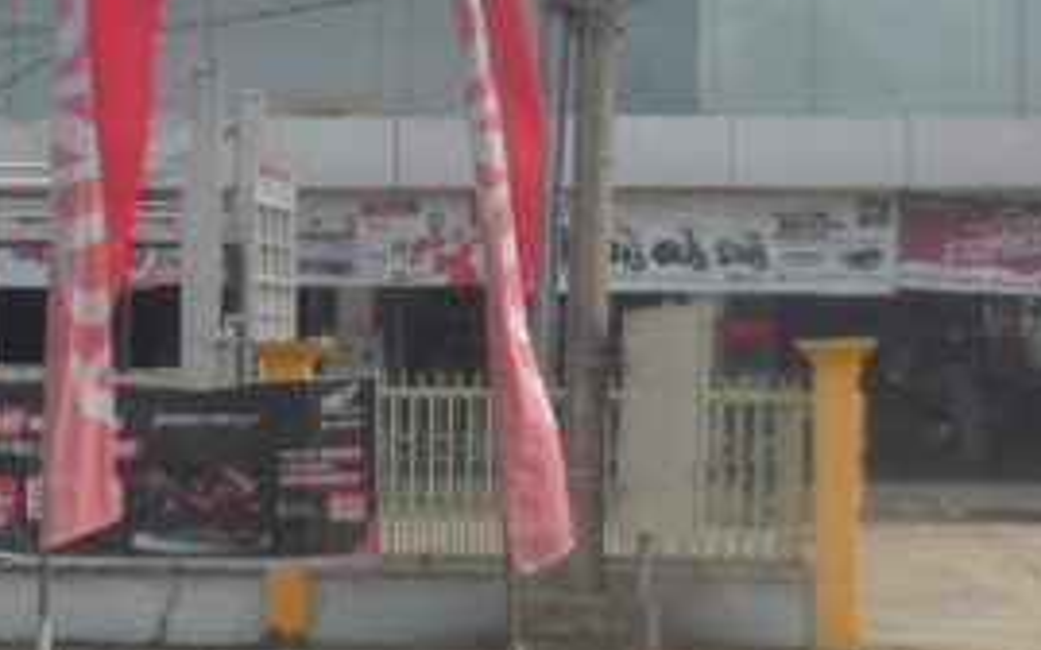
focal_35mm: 105
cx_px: 507
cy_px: 244
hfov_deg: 19.8
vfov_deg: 12.4
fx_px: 2978
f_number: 9.4
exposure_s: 1/180
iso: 80
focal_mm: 4.9
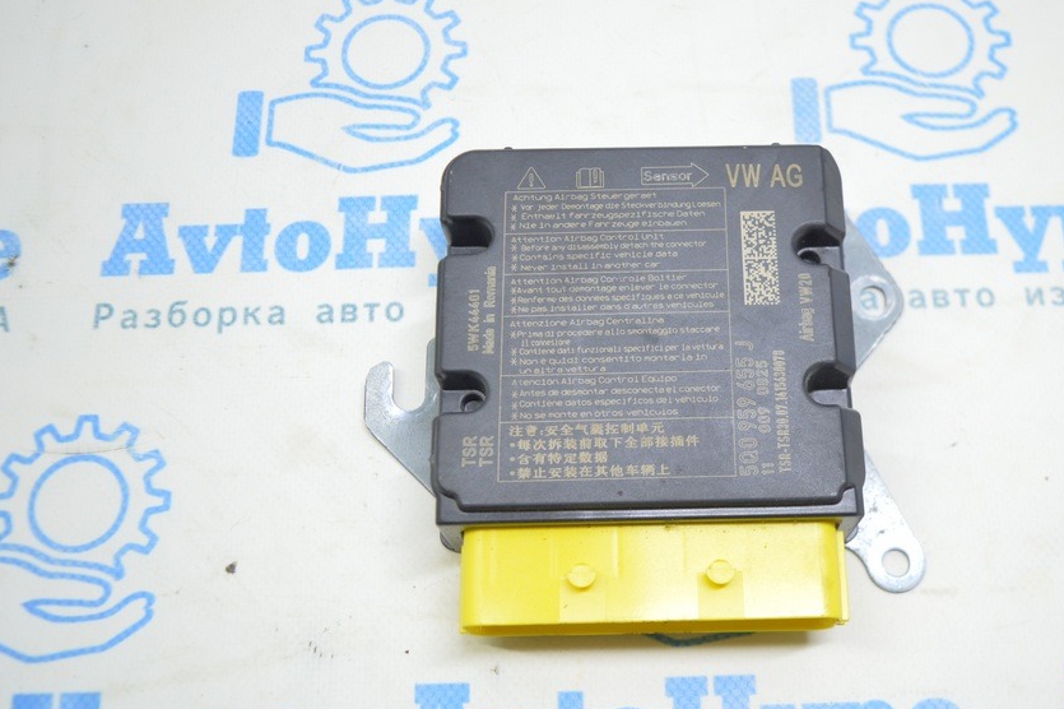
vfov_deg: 34.4
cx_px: 609
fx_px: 1141
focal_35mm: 39
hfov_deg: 49.8
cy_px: 419
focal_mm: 21
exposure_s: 1/40
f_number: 3.8
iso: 400
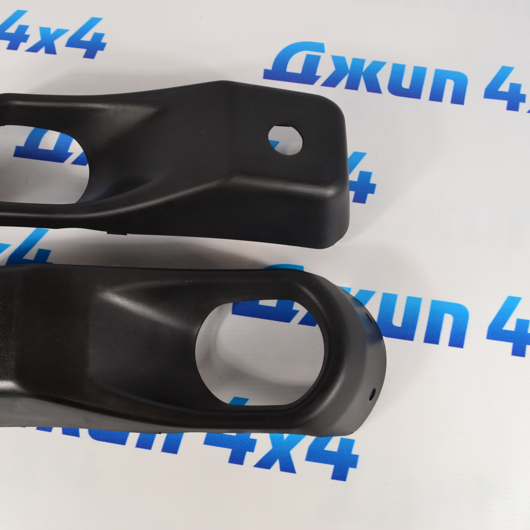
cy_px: 261
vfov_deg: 47.2
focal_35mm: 35
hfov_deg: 46.2
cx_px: 160
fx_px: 606
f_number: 7.1
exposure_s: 1/40
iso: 400
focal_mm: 18
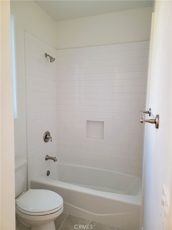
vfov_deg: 71.6
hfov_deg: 56.8
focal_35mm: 24
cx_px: 86
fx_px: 159
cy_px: 115
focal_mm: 6.7
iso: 200
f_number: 1.8
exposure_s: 1/120
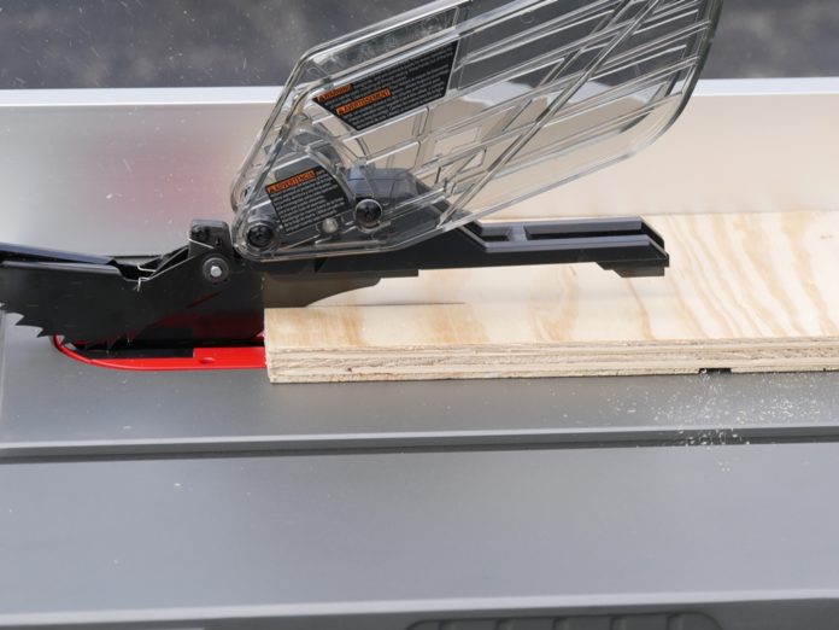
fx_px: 2957
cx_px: 420
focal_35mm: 122
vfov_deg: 12.1
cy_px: 315
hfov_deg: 16.1
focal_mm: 61
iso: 200
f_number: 5.6
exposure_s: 1/320
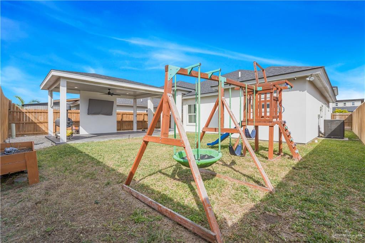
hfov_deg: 96.8
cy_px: 122
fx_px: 162
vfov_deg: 73.7
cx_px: 182
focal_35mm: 16
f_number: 22
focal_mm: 16
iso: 320
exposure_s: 1/125
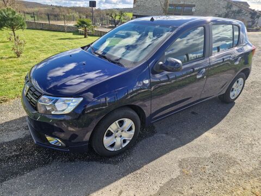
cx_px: 130
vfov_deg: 58.9
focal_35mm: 23
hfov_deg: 73.9
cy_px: 98
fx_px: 173
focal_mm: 5.4
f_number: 1.8
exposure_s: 1/676
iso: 50
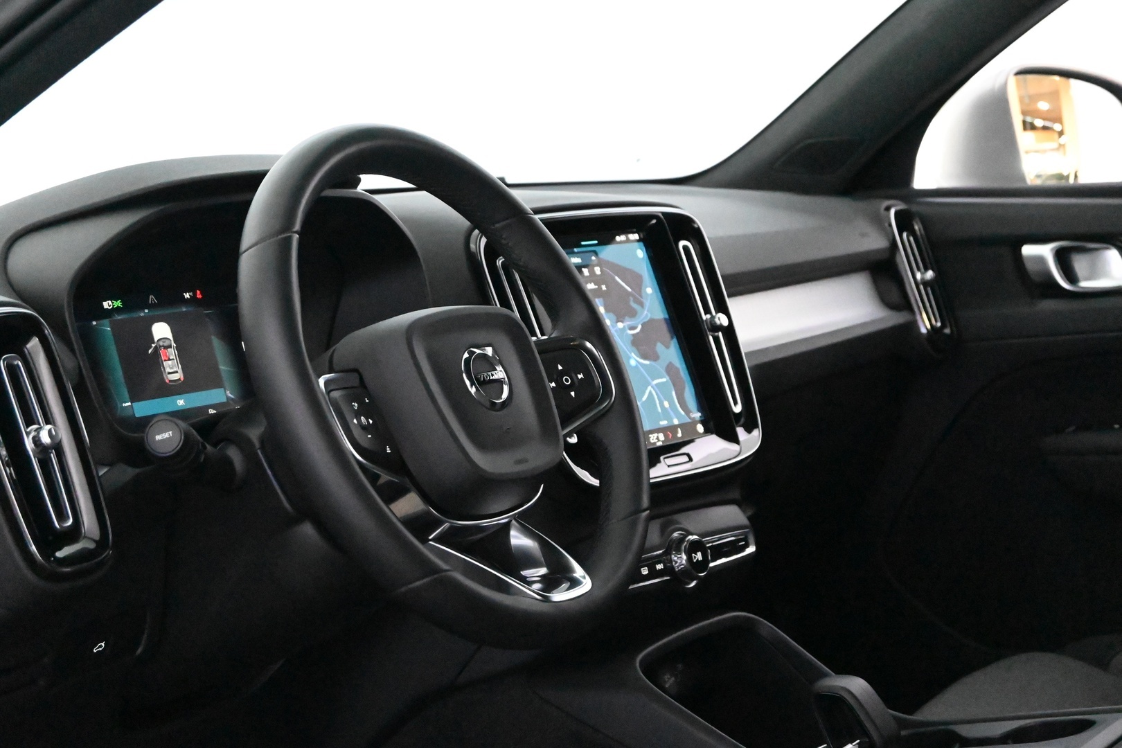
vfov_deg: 19.7
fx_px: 2150
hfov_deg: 29.2
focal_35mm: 69
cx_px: 561
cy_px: 374
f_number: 6
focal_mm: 46
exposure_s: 1/80
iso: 22800
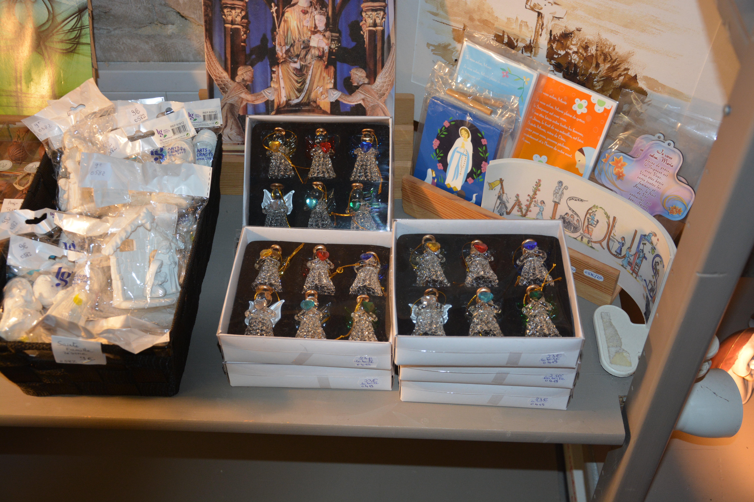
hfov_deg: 46.4
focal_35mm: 42
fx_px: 880
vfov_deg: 31.9
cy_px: 251
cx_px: 377
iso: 800
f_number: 4
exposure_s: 1/60
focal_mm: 28
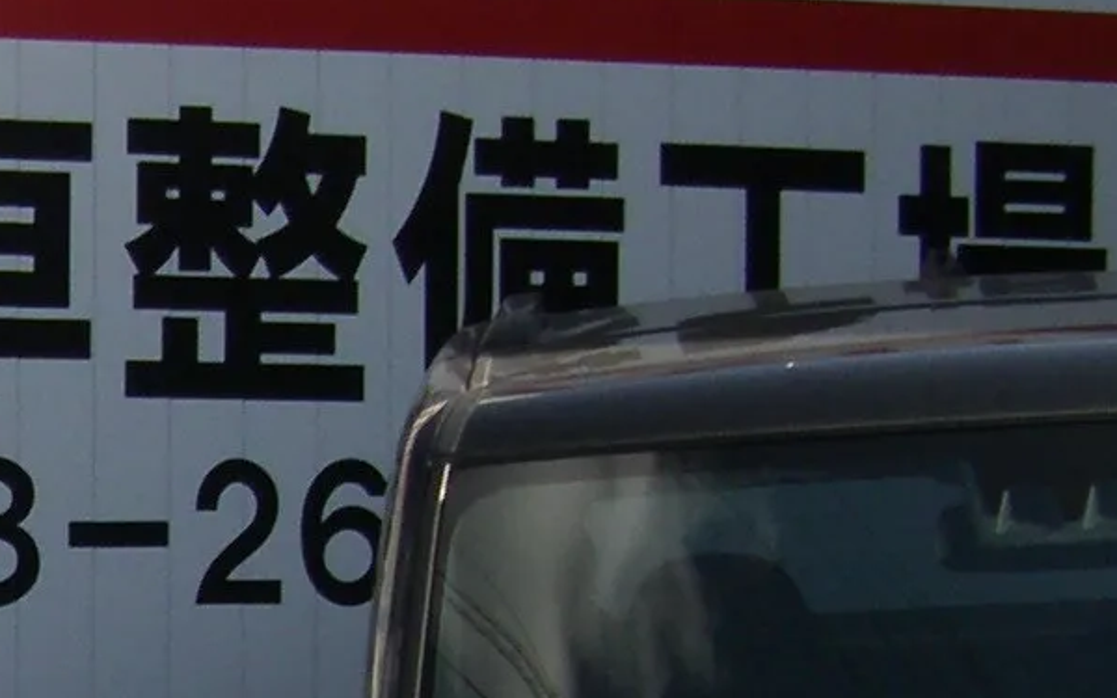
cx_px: -236
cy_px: 906
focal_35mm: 219
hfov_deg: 9.4
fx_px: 6667
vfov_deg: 6.0
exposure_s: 1/125
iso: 64
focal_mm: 6.3
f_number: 7
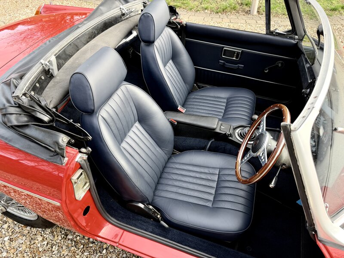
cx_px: 172
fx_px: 239
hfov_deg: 71.6
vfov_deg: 56.8
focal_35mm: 24
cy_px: 129
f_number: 1.78
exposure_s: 1/121
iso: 50
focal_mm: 6.76
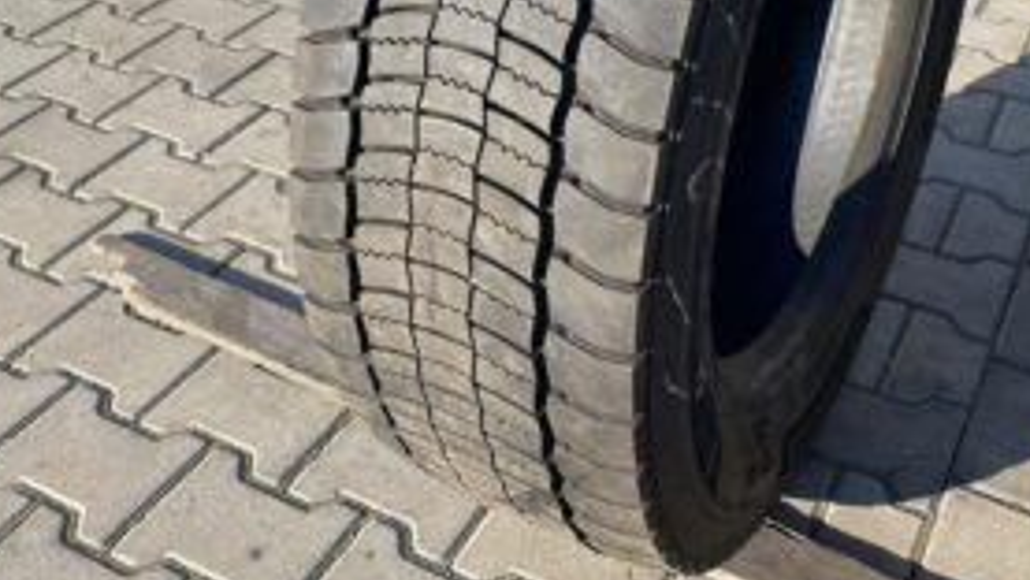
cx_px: 569
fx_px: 1202
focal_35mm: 44
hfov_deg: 46.3
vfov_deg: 26.3
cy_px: 61
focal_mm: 4.25
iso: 32
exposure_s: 1/1025
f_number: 1.8
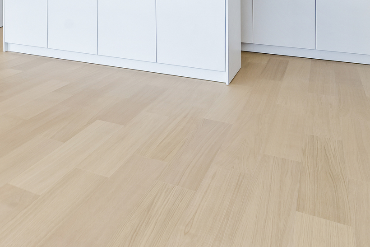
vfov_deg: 28.0
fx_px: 436
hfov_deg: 36.9
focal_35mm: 42
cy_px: -43
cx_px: -58
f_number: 8
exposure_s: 1/60
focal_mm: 14.5
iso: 250
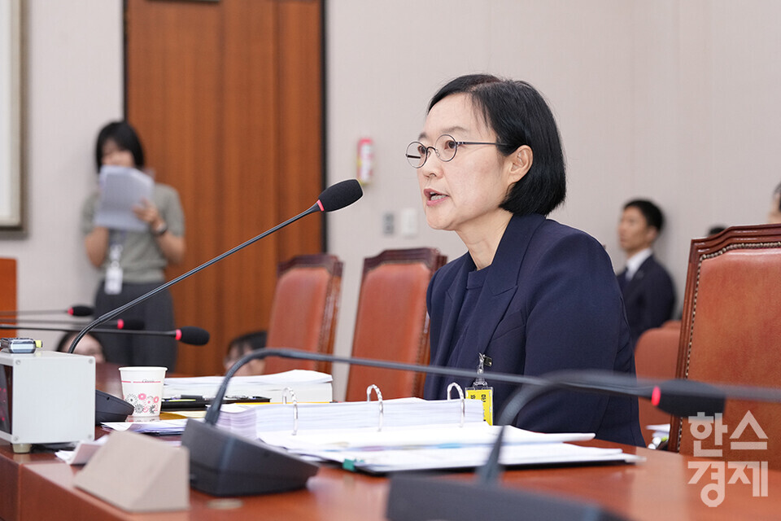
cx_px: 390
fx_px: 1518
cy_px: 260
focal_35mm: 70
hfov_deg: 28.8
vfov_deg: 19.5
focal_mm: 70
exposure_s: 1/200
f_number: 4.5
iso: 2500
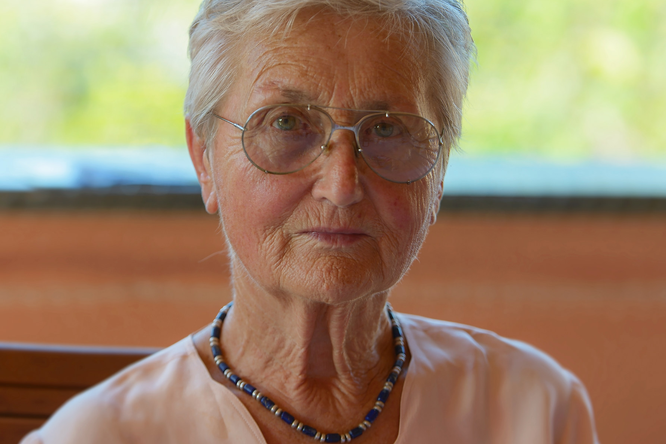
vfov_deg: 8.2
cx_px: 245
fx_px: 3108
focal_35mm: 168
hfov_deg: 12.2
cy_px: 156
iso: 100
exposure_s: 1/160
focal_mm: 125
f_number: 2.8
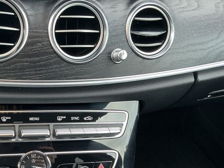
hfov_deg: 36.6
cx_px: 38
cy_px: 129
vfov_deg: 28.6
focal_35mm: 50
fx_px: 323
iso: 64
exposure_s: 1/120
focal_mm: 3
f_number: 1.8
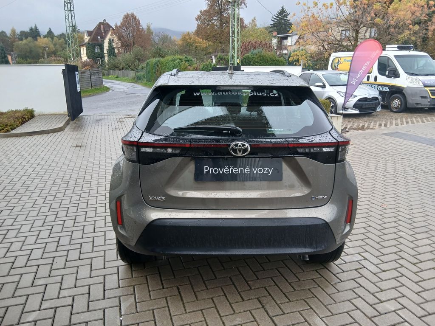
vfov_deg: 53.1
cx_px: 218
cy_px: 163
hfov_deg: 67.3
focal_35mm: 26
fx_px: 327
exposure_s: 1/50
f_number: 1.8
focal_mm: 3.98
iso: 50
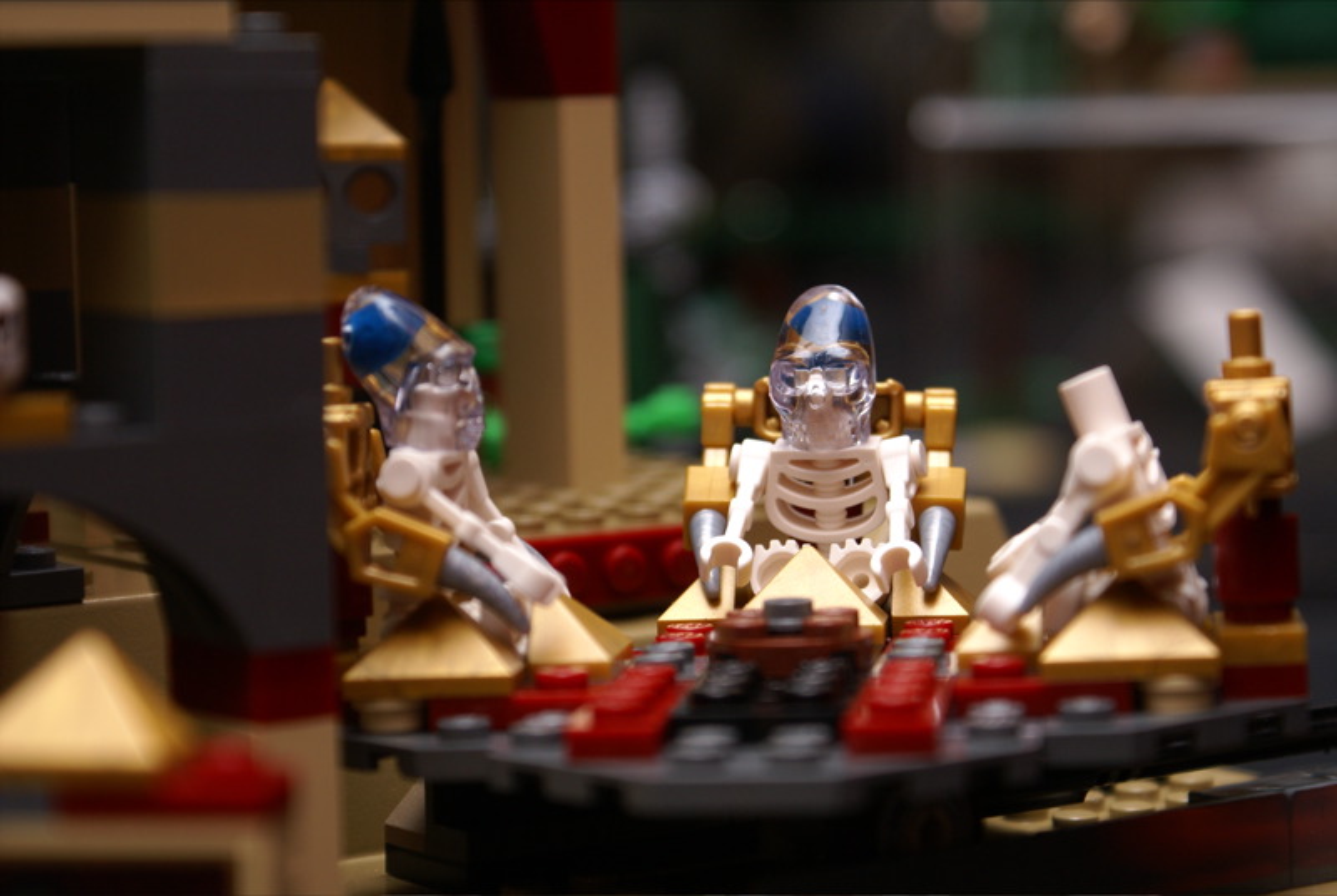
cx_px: 668
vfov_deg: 13.1
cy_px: 448
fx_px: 3905
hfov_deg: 19.4
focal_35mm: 105
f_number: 5.6
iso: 400
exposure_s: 1/125
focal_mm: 70
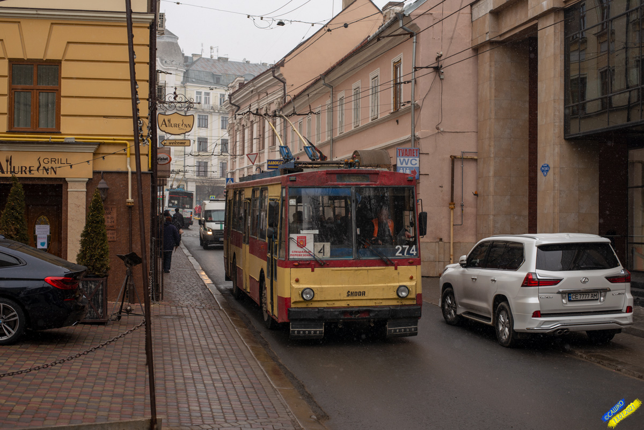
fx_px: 895
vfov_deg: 27.0
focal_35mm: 50
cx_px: 322
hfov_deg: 39.6
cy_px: 215
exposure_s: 1/250
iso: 200
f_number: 4.5
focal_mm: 50
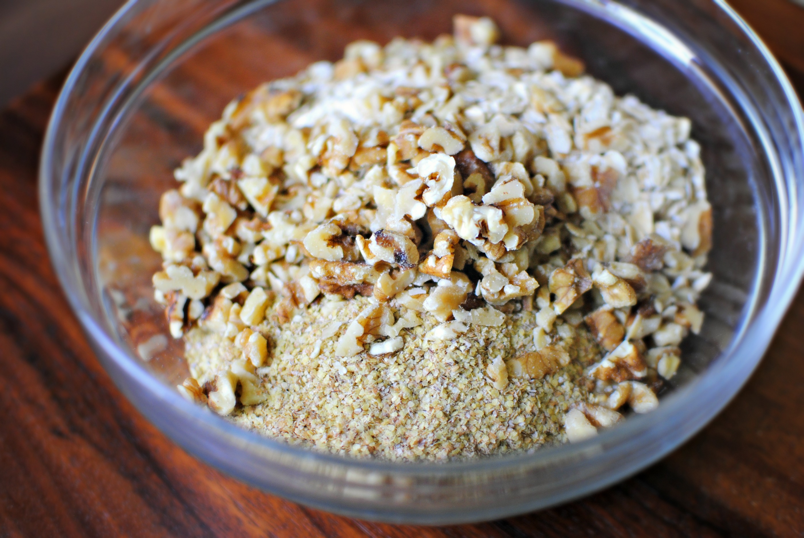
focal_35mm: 52
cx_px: 402
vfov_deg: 25.8
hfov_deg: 37.8
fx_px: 1174
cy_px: 269
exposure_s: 1/250
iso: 320
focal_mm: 35
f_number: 1.8
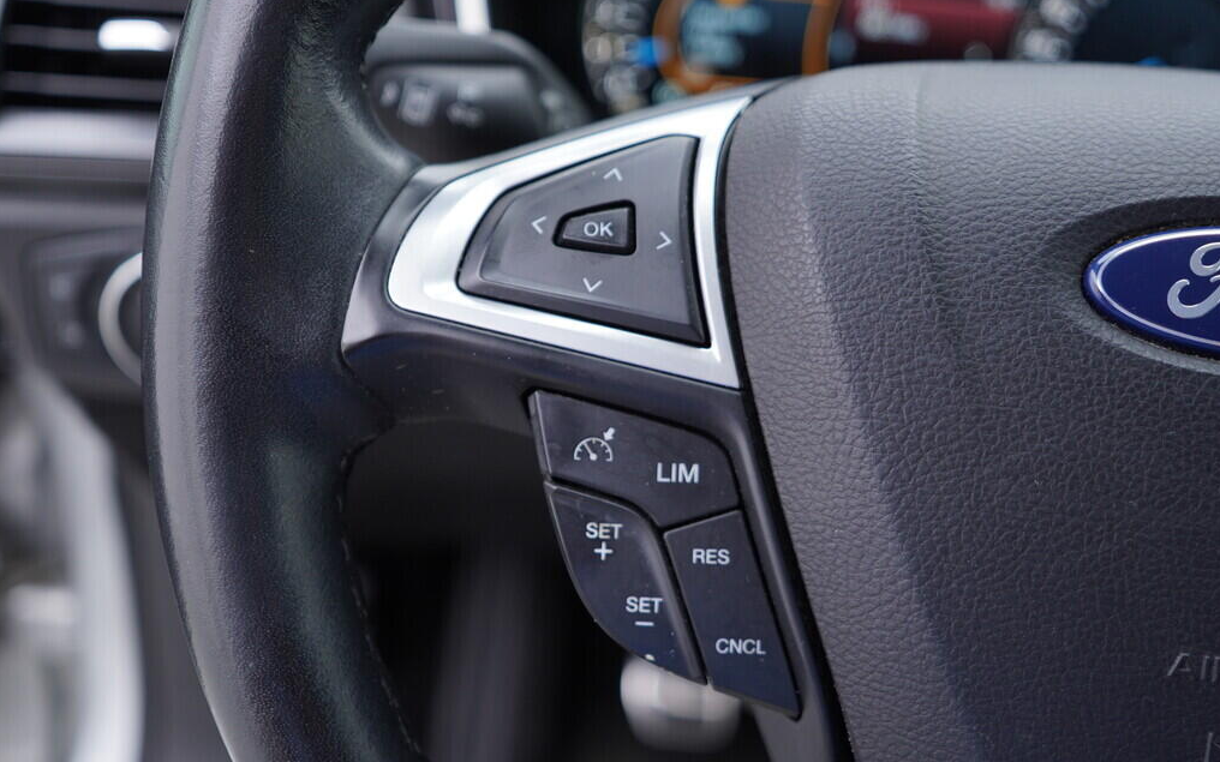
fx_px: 1230
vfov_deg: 34.4
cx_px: 610
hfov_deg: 52.7
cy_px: 404
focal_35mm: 37
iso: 160
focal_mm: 24
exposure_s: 1/40
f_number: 2.8
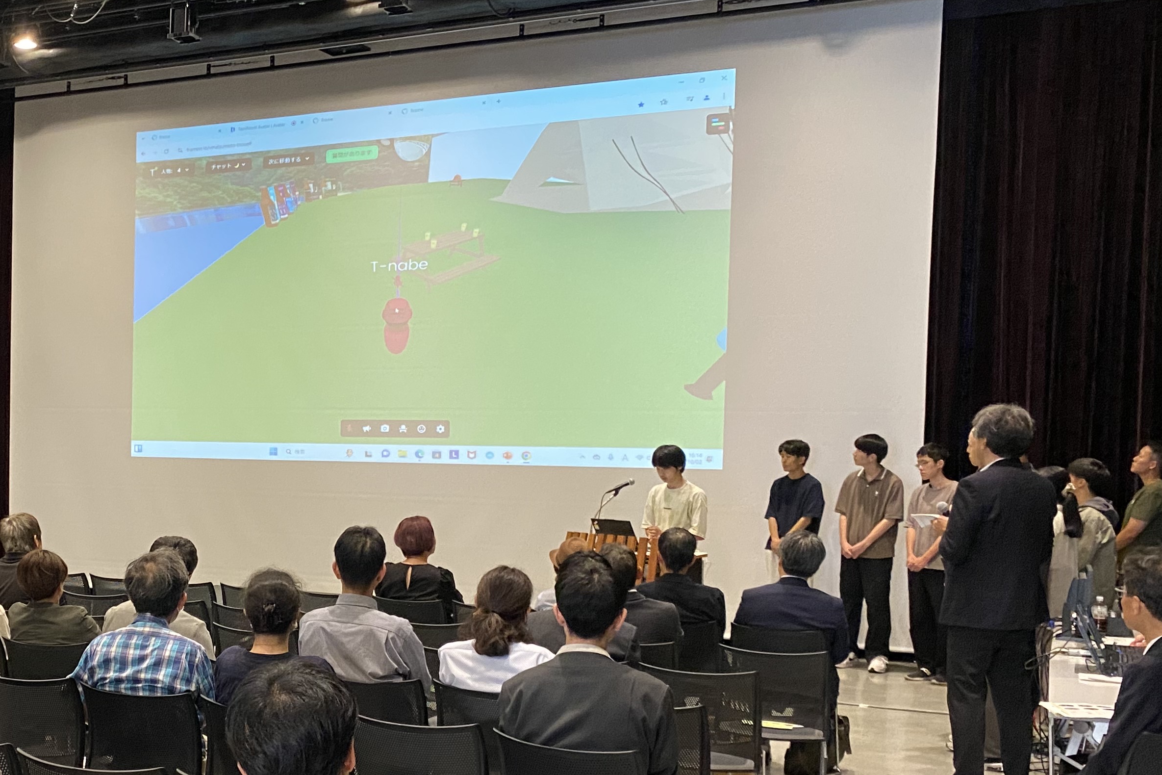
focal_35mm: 46
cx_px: 203
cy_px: 540
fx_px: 1485
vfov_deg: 29.0
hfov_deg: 40.7
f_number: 1.8
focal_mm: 4.25
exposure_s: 1/40
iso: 500
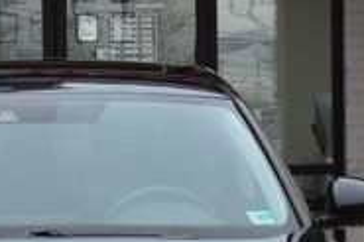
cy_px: 197
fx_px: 2010
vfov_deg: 6.9
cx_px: 136
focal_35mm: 199
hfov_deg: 10.3
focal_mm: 24
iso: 400
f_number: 9
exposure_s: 1/100
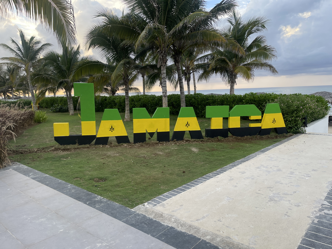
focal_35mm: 26
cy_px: 124
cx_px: 166
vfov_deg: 53.1
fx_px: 249
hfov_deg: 67.3
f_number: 1.6
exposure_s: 1/154
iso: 32
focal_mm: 5.1
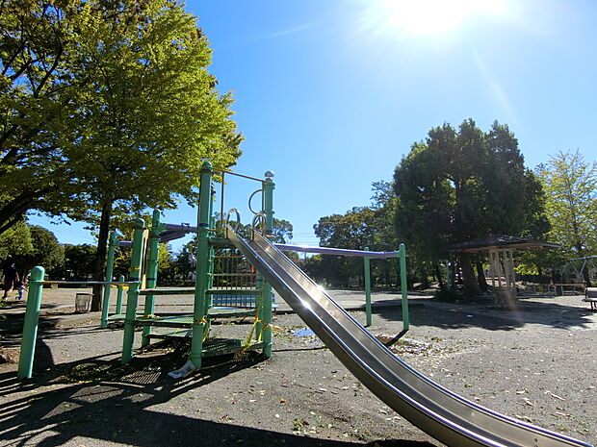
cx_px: 298
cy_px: 224
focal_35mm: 19
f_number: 2.7
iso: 80
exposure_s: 1/1600
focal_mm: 4.06
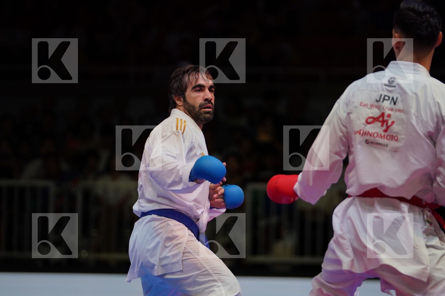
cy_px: 148
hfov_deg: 8.7
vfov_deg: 5.8
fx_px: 2929
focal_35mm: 237
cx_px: 222
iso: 500
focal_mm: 158
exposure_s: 1/1000
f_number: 2.8
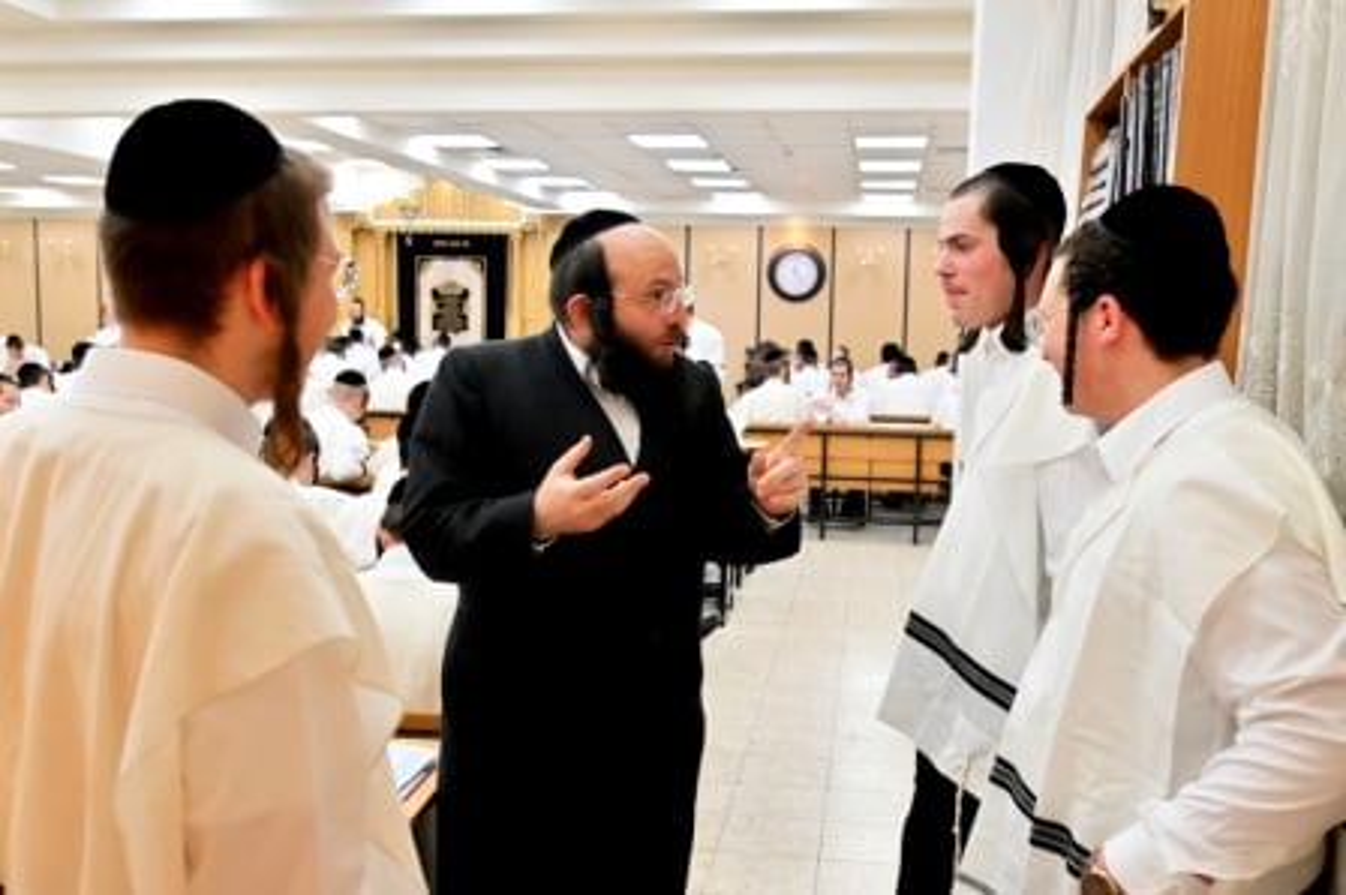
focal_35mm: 36
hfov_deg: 53.2
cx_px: 673
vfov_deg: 36.8
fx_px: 1345
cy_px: 448
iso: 1250
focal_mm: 24
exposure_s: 1/320
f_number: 4
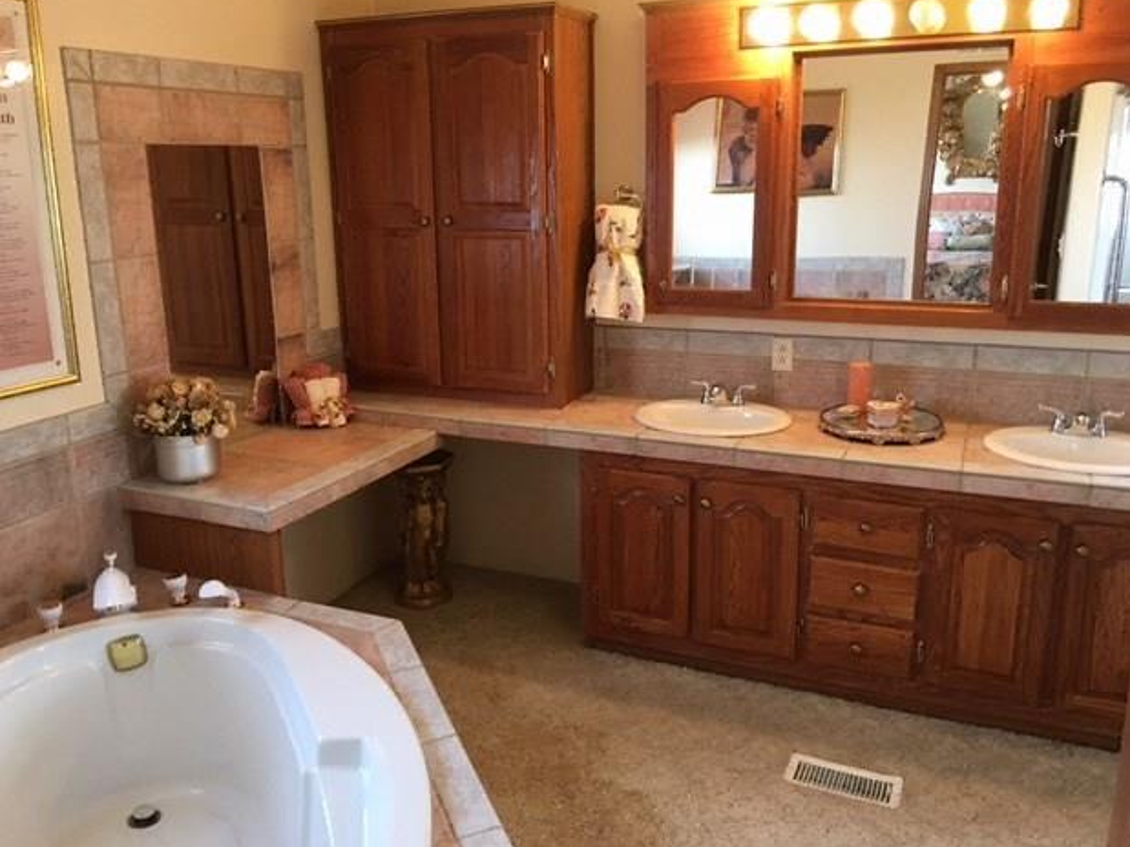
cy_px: 414
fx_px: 979
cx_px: 555
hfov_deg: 60.0
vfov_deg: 46.8
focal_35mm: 30
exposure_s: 1/15
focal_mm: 4.15
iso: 64
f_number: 2.2
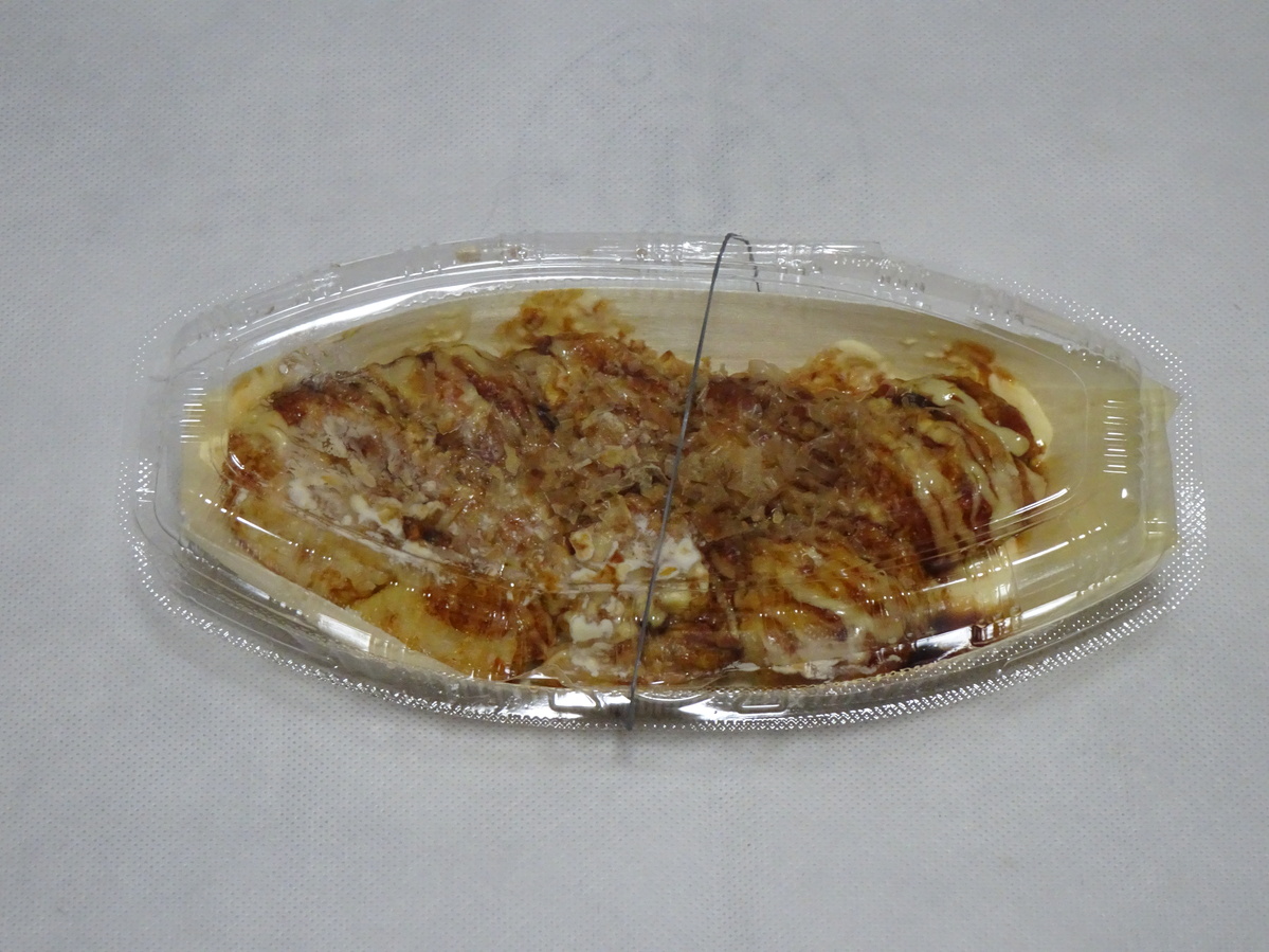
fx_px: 3116
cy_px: 476
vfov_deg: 17.4
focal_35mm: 85
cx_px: 634
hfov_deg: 23.0
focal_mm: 14.54
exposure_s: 1/50
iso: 800
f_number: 5
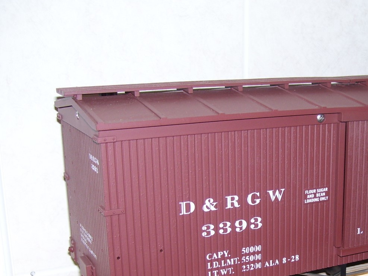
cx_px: 286
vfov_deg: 24.0
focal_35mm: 60
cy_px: 220
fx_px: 638
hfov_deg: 31.5
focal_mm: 6
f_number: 2.7
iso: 80
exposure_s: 1/60
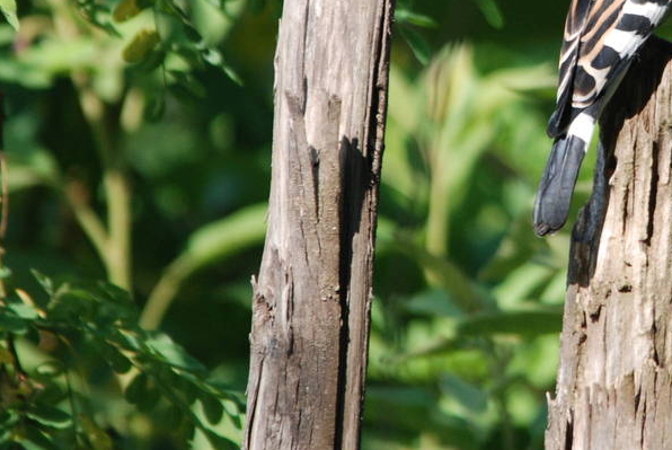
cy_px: -13
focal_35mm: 2015
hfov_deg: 1.0
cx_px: 642
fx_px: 37659
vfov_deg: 0.7
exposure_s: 1/400
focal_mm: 500
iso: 400
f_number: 6.3
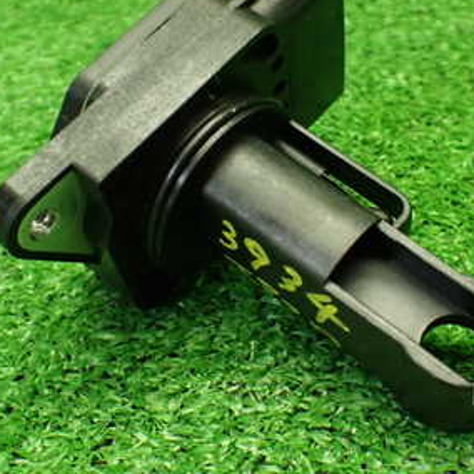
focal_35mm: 56
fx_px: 868
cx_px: 295
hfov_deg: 30.4
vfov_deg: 30.4
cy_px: 182
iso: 800
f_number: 2.3
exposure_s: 1/125
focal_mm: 5.4
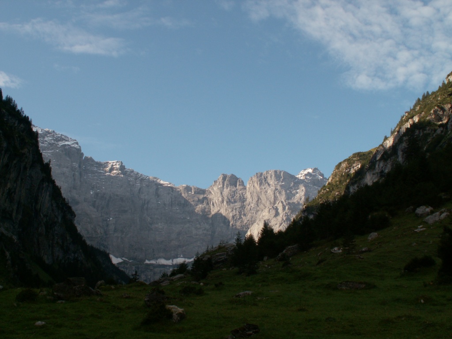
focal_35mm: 42
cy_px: 170
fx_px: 548
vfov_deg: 34.3
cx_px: 226
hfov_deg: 44.8
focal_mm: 6.98
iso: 50
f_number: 5.6
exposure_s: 1/160
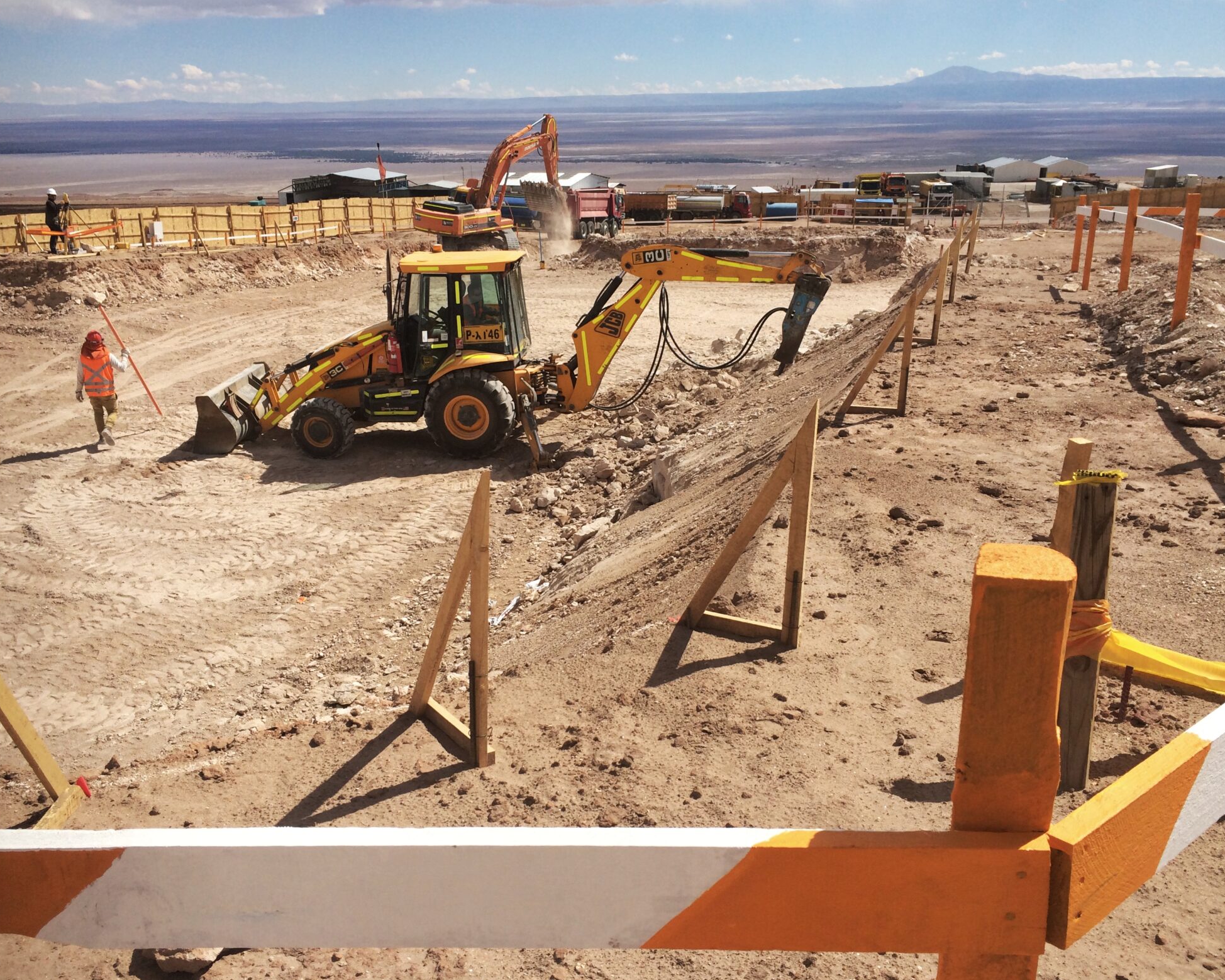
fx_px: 1124
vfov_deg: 47.1
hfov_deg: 57.2
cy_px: 493
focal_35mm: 31
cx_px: 601
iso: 32
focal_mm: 4.15
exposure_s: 1/3731
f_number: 2.2
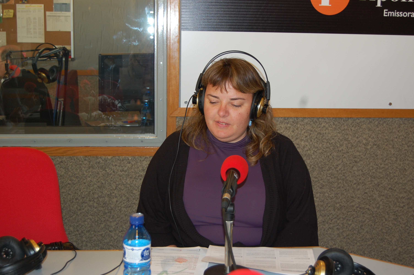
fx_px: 603
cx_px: 207
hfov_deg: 37.9
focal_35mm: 52
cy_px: 138
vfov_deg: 25.7
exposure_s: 1/60
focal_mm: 35
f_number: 4.8
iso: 400
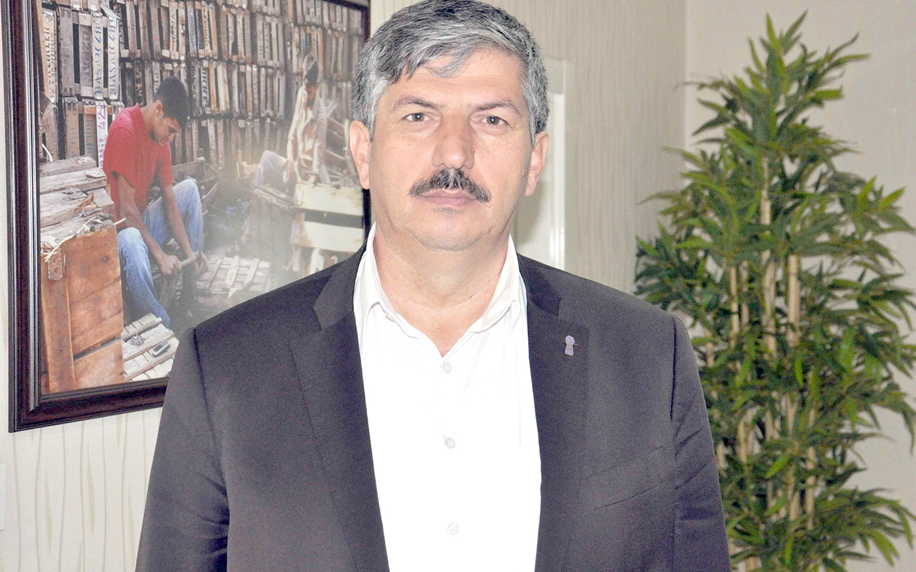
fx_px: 1735
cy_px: 271
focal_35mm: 70
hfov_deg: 29.6
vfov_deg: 18.7
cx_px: 456
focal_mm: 45
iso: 800
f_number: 4.8
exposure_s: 1/60
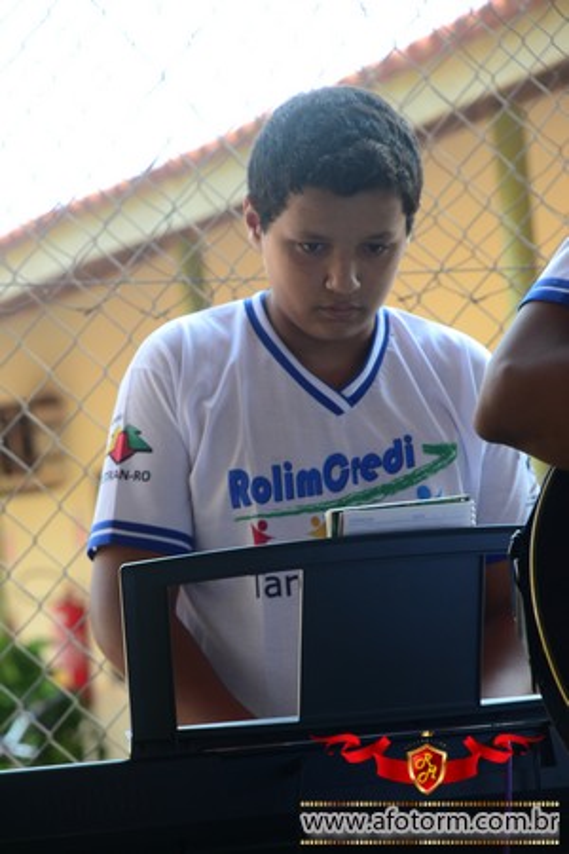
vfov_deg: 10.2
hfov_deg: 6.8
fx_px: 4801
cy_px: 427
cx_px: 284
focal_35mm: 202
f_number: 8
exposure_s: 1/160
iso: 400
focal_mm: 135
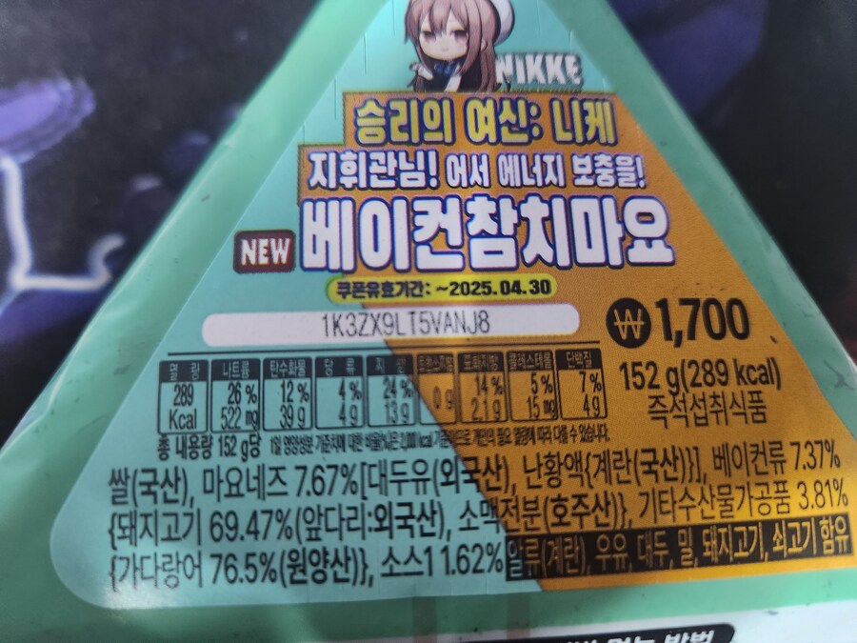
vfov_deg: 58.9
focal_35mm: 23
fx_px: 569
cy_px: 322
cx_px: 428
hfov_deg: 73.9
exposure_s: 1/40
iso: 640
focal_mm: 5.4
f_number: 1.8
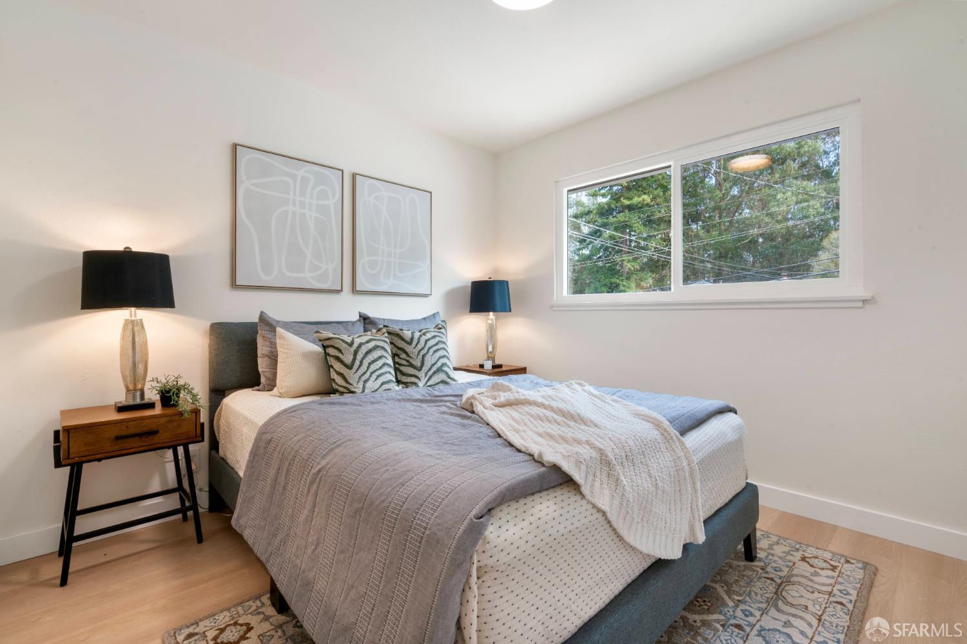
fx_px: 430
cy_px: 322
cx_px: 484
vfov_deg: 73.7
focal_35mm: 16
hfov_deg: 96.7
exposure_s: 1/1.67
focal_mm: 16
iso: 250
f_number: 16
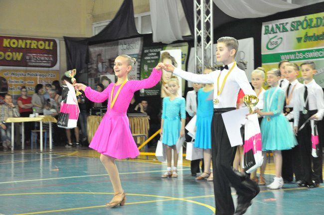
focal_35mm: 78
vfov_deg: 17.5
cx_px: 162
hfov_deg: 26.0
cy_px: 108
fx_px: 701
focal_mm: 52
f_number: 6.3
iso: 3200
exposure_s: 1/60
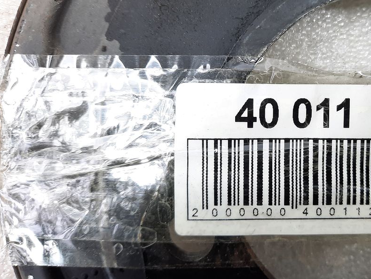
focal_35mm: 38
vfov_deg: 37.6
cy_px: 114
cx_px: 278
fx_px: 407
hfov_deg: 47.2
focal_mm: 4.6
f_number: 2
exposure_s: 1/50
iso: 80
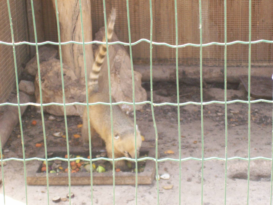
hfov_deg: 18.2
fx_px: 851
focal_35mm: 108
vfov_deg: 13.7
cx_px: 136
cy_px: 102
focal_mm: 18
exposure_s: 1/128
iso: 200
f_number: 4.8
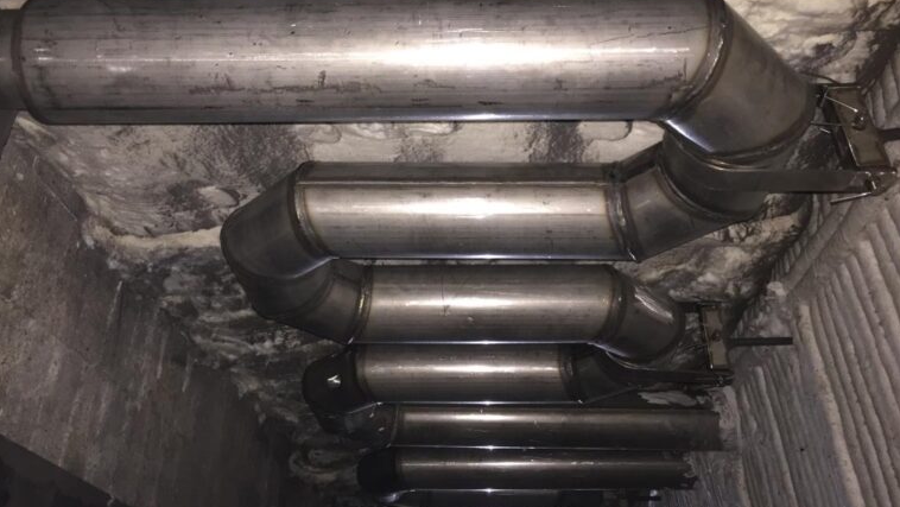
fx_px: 764
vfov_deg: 36.4
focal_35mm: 32
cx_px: 448
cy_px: 173
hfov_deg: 61.0
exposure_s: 1/17
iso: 160
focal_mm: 4.15
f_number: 2.2
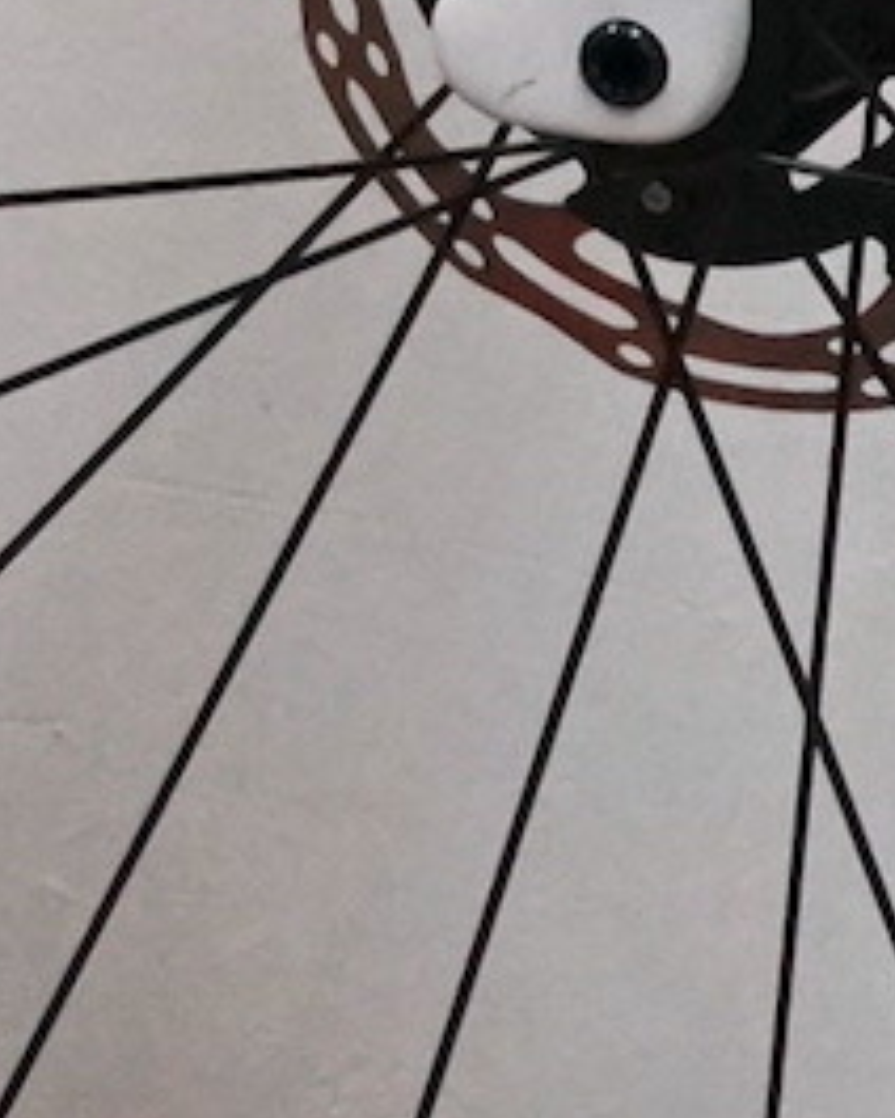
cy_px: -1865
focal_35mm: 509
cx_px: -1972
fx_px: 16853
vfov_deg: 3.7
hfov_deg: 3.0
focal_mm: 64
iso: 3200
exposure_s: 1/160
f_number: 5.6
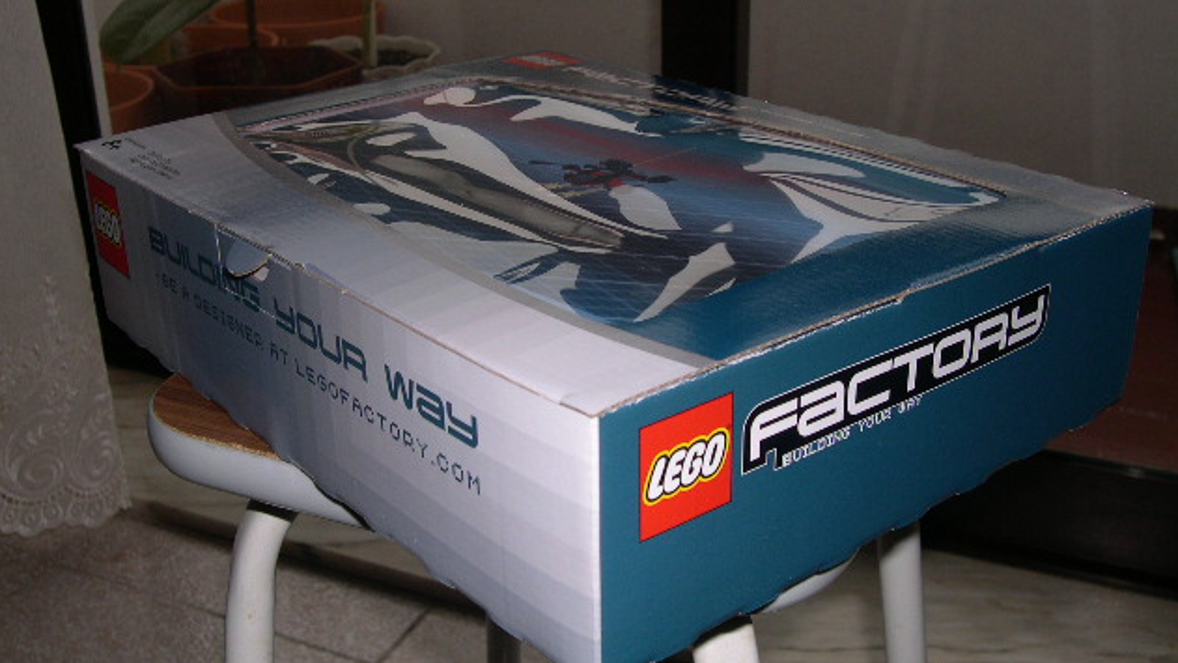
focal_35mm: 42
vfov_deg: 28.3
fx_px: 1312
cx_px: 588
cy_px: 306
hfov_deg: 48.4
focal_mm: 8
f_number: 7.6
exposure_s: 1/60
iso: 100
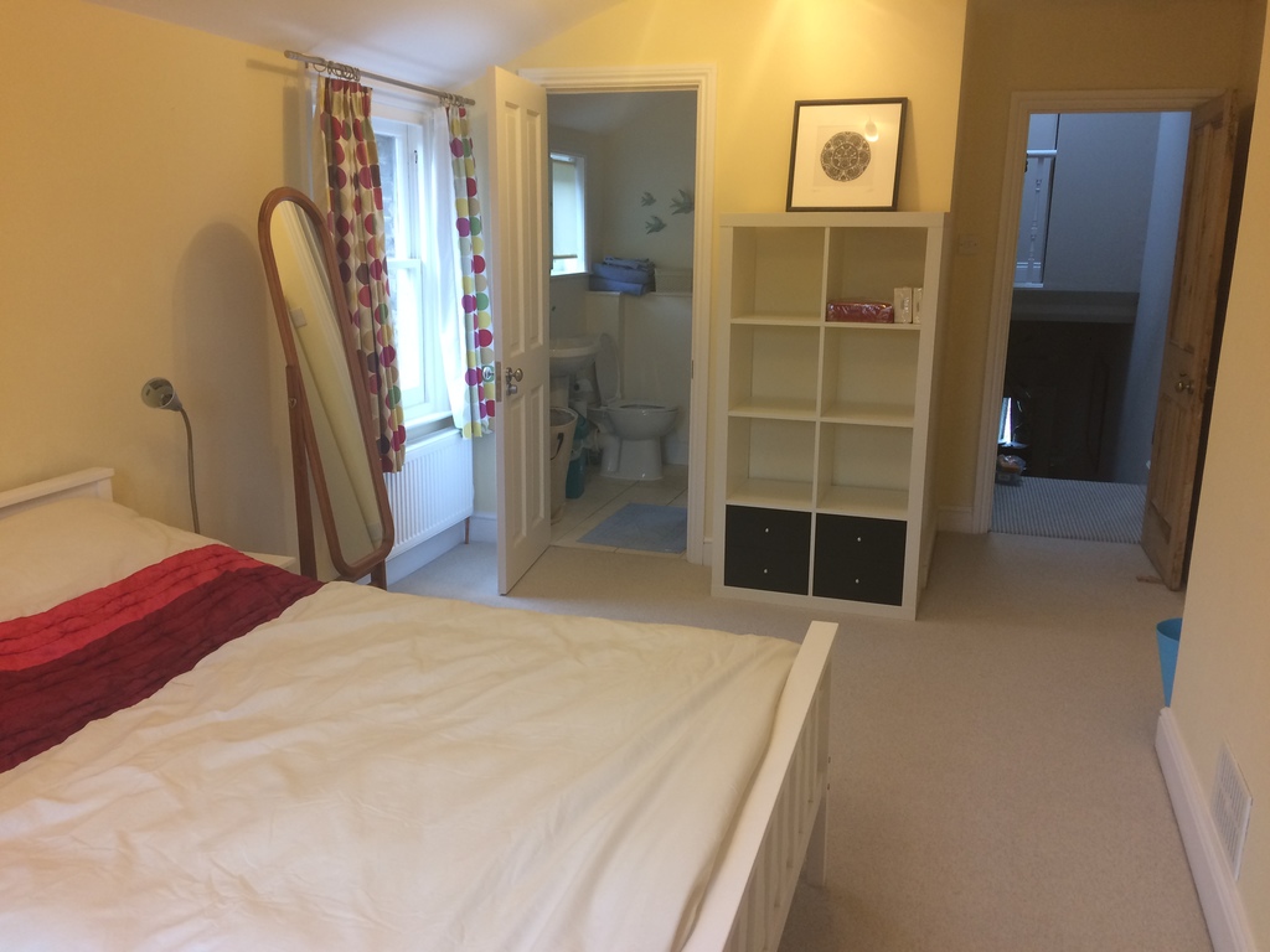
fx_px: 1064
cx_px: 635
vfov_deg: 48.2
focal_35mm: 29
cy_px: 476
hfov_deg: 61.7
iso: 100
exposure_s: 1/33
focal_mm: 4.15
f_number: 2.2
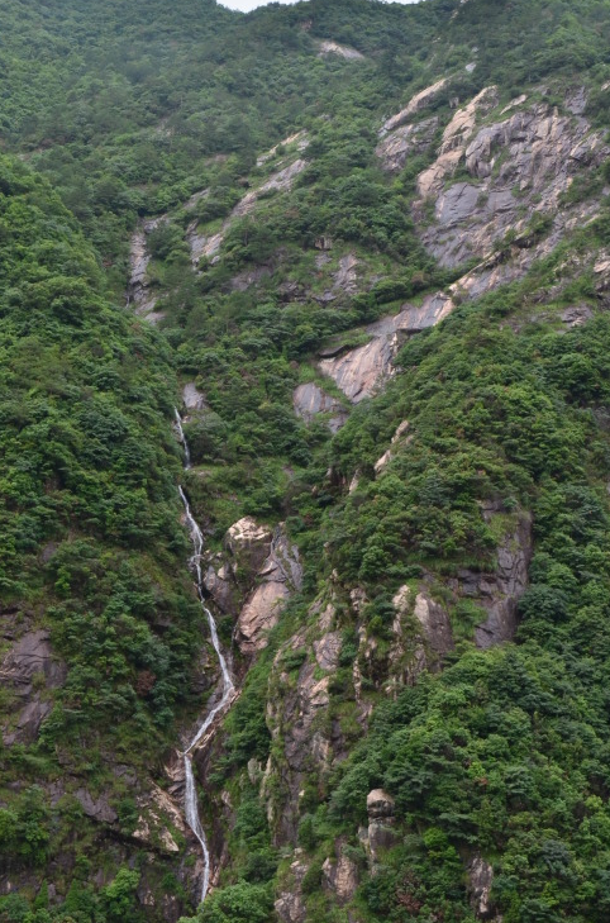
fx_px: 1347
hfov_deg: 25.4
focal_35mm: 53
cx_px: 221
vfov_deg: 37.8
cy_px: 409
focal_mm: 25
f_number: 10
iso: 200
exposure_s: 1/80
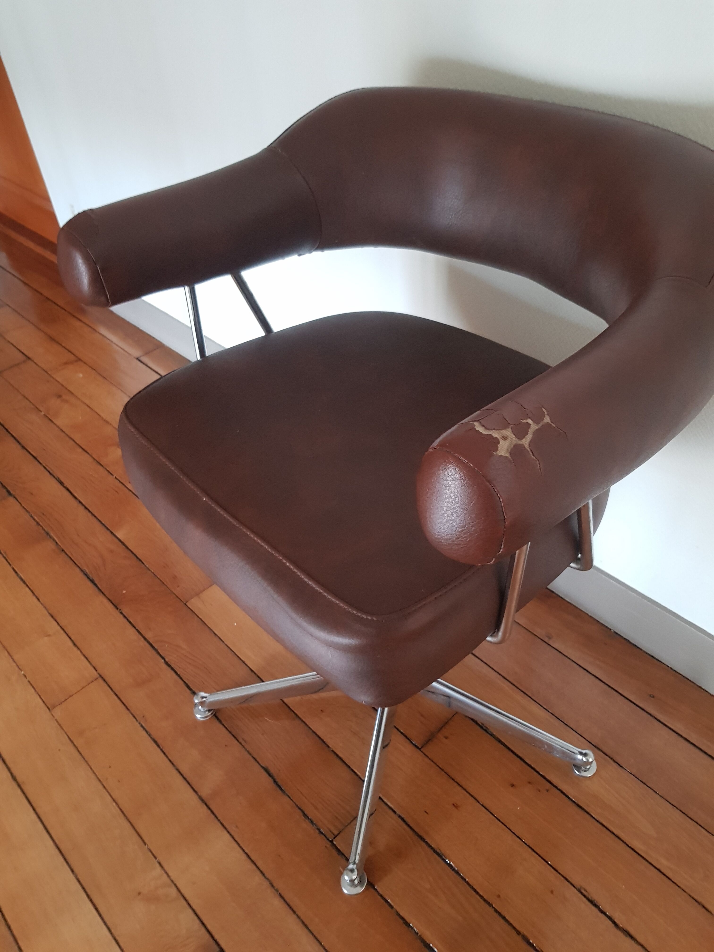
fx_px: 715
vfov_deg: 67.3
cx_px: 357
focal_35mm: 26
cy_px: 476
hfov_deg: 53.1
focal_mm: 4.2
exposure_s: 1/25
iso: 200
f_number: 1.7
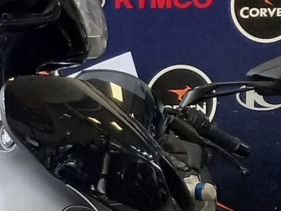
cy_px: 269
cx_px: -248
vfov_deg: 10.3
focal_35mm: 141
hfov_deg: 12.6
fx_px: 1144
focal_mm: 4.6
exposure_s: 1/59
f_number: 2
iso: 160
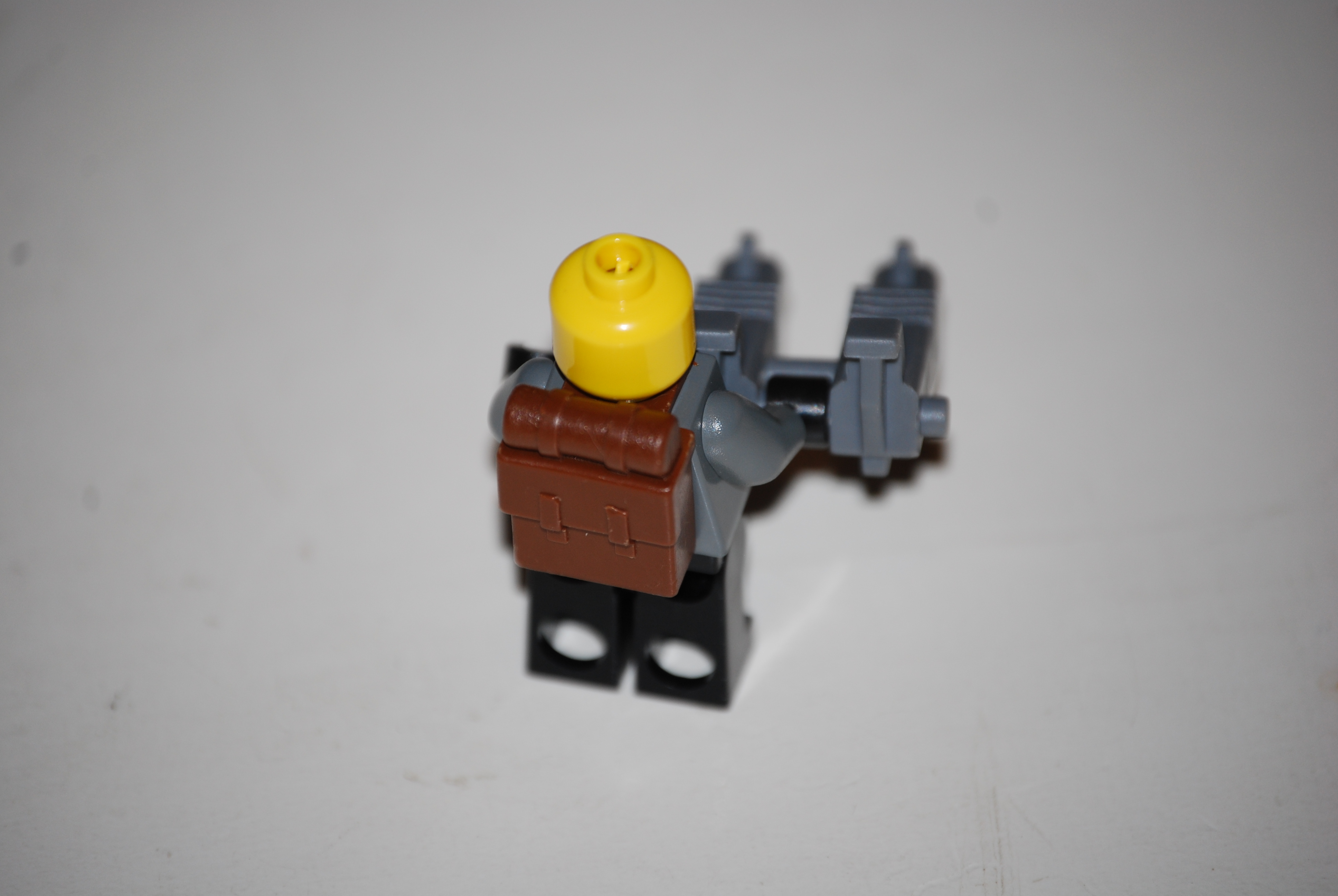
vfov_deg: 5.6
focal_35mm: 248
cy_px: 448
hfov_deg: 8.3
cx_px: 669
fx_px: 9210
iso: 200
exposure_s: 1/60
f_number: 5.3
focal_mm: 165
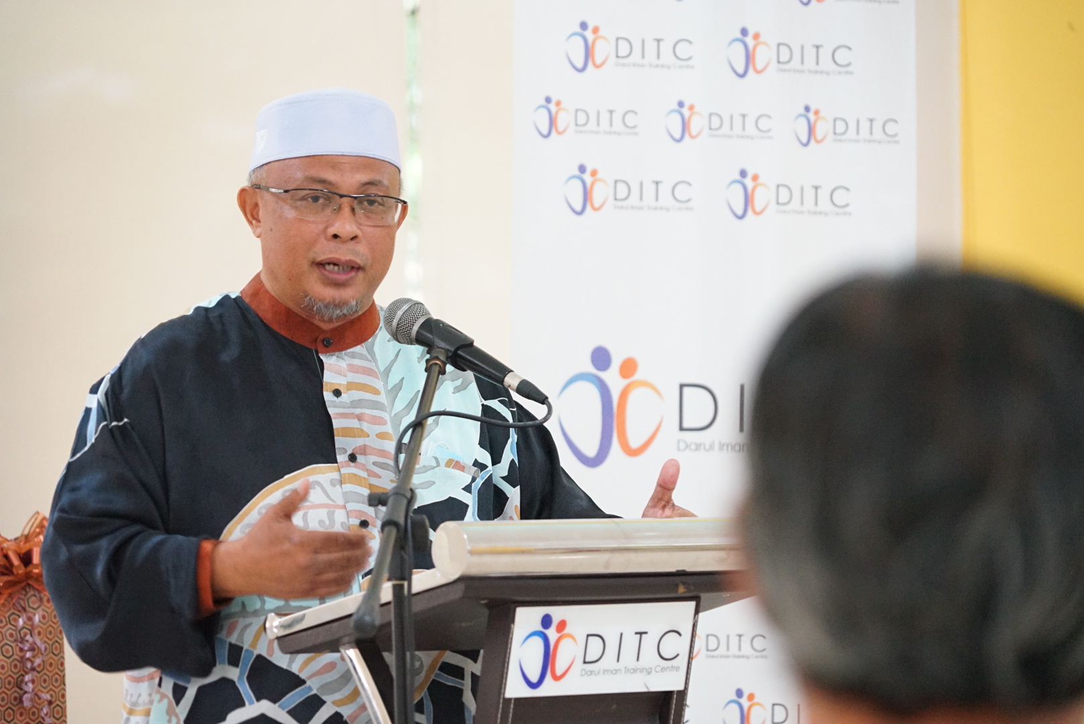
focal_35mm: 205
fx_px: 6177
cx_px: 542
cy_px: 362
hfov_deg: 10.0
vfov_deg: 6.7
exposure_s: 1/20
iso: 6400
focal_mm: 205
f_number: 6.3
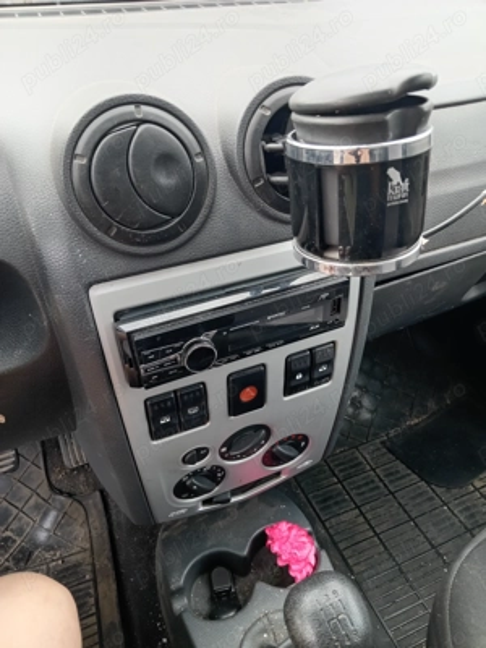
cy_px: 324
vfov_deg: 69.4
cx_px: 243
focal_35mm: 25
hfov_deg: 54.9
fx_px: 468
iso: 127
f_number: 1.8
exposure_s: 1/33.3
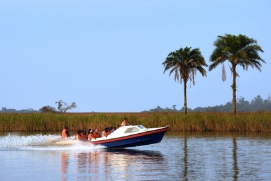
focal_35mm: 200
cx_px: 136
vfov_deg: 6.9
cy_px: 90
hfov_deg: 10.3
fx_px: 1505
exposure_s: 1/500
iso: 800
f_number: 11
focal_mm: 200
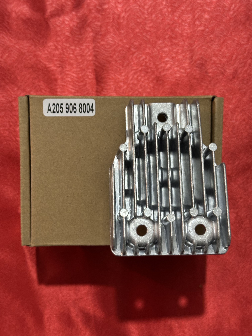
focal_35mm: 48
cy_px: 168
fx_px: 466
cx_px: 126
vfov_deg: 39.7
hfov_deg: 30.3
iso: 250
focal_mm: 6.86
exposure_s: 1/33
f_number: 1.78
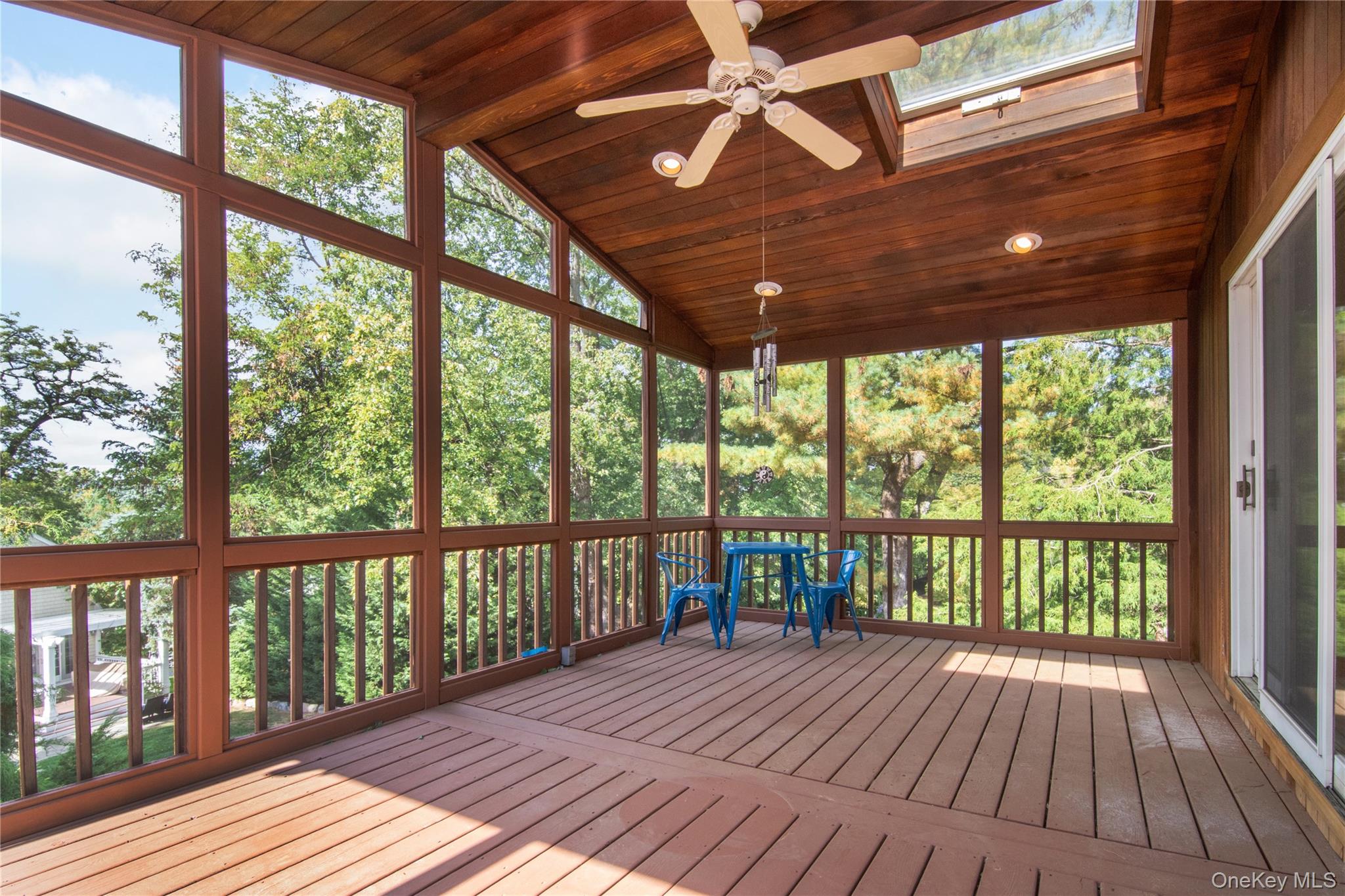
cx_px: 672
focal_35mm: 16
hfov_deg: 95.0
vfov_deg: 72.0
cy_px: 448
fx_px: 616
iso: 640
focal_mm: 11
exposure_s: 1/50
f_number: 13
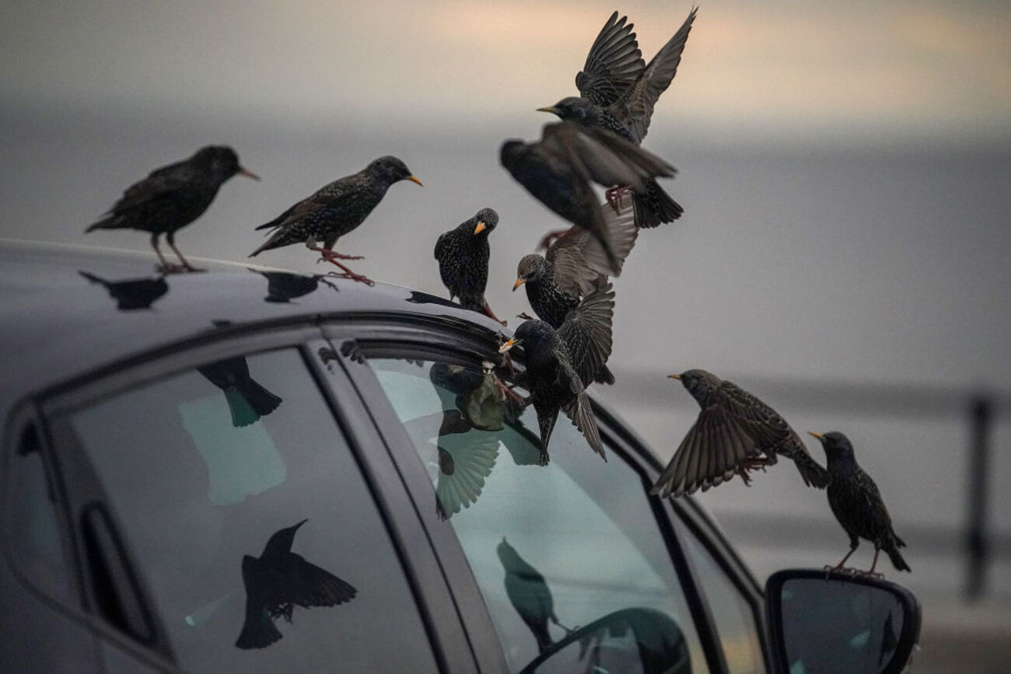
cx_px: 506
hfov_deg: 10.8
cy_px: 337
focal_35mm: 191
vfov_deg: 7.2
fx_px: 5364
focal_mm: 191
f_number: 2.8
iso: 6400
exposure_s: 1/16000
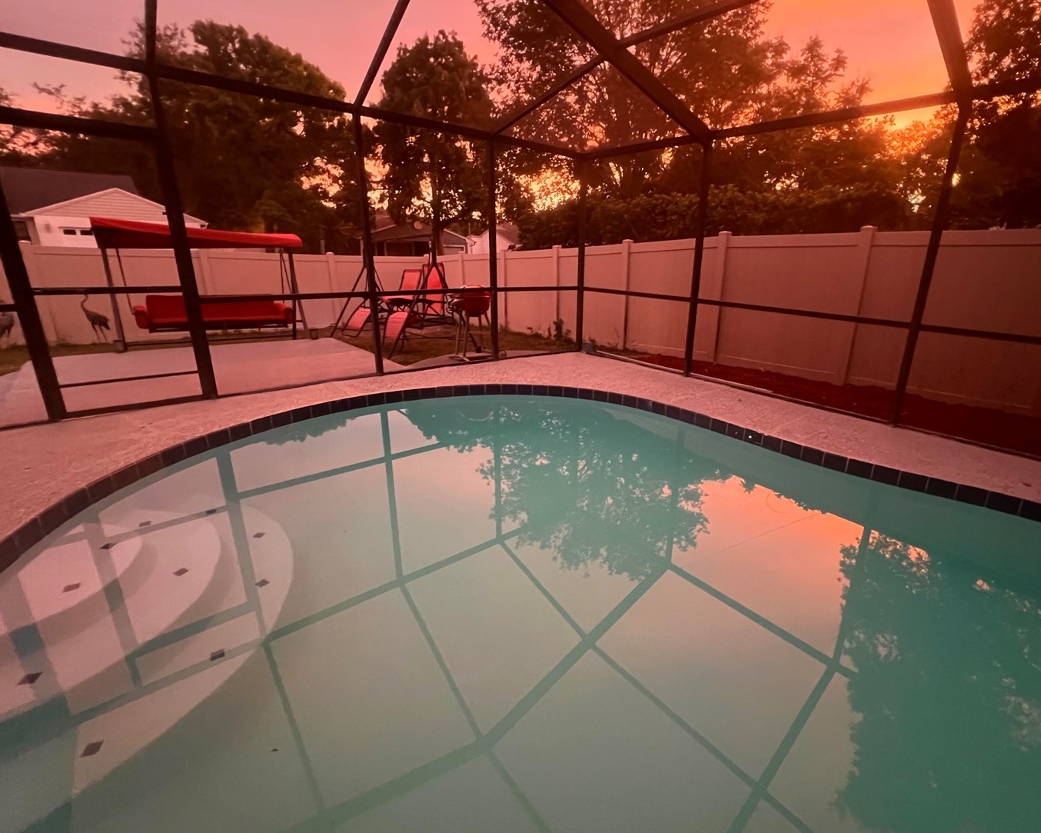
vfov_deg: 84.0
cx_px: 592
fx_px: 462
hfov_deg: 96.2
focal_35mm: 15
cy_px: 402
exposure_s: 1/60
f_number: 1.8
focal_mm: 1.57
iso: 1000
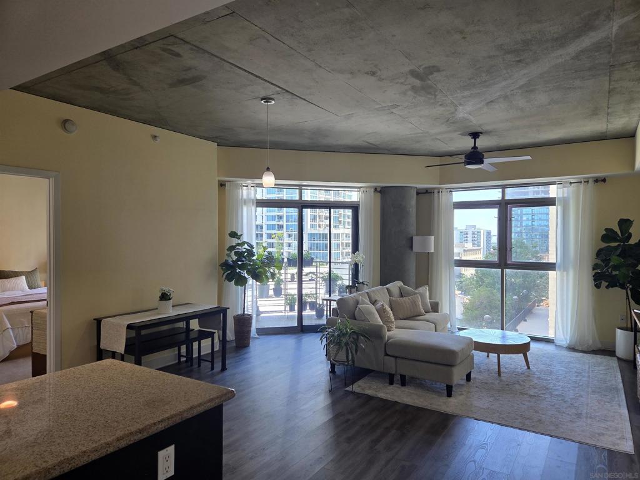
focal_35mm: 23
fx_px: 425
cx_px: 320
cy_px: 240
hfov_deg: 73.9
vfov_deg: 58.9
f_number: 1.8
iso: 80
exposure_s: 1/120
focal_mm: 5.4
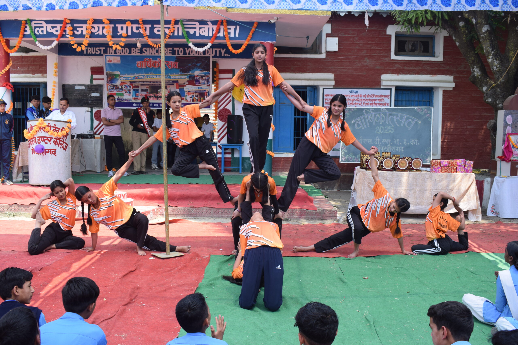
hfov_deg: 55.1
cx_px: 259
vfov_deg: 38.4
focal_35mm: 34
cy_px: 172
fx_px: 496
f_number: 8
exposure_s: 1/250
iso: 280
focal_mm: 23
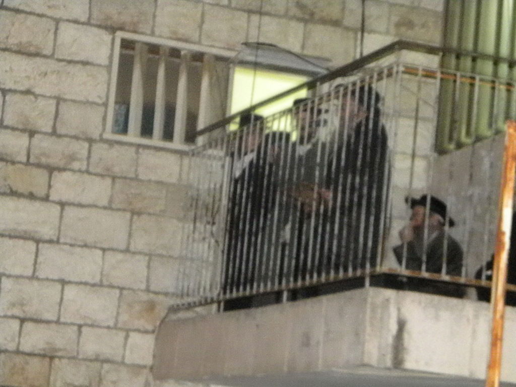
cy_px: 194
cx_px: 258
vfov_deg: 14.1
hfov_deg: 18.7
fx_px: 1565
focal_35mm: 105
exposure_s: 1/30
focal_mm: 19
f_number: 4.7
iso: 3200
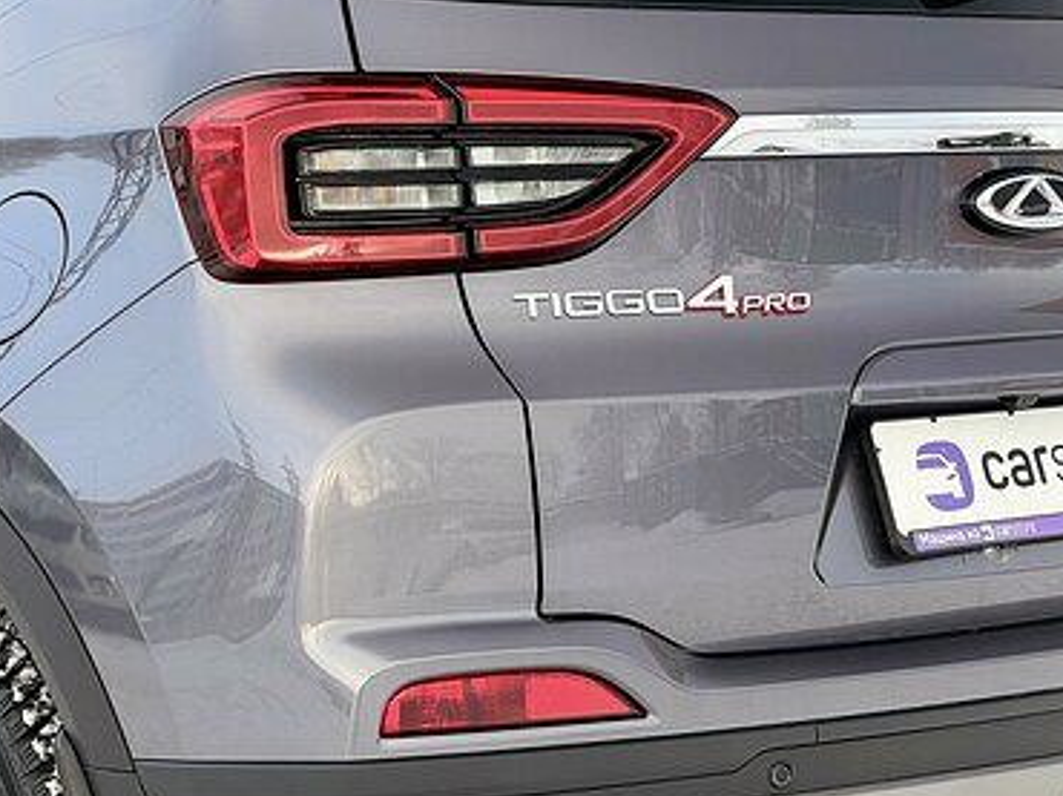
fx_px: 3498
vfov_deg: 13.0
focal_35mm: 114
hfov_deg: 17.3
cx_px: 635
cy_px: 290
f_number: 2.8
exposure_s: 1/99
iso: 32
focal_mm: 9
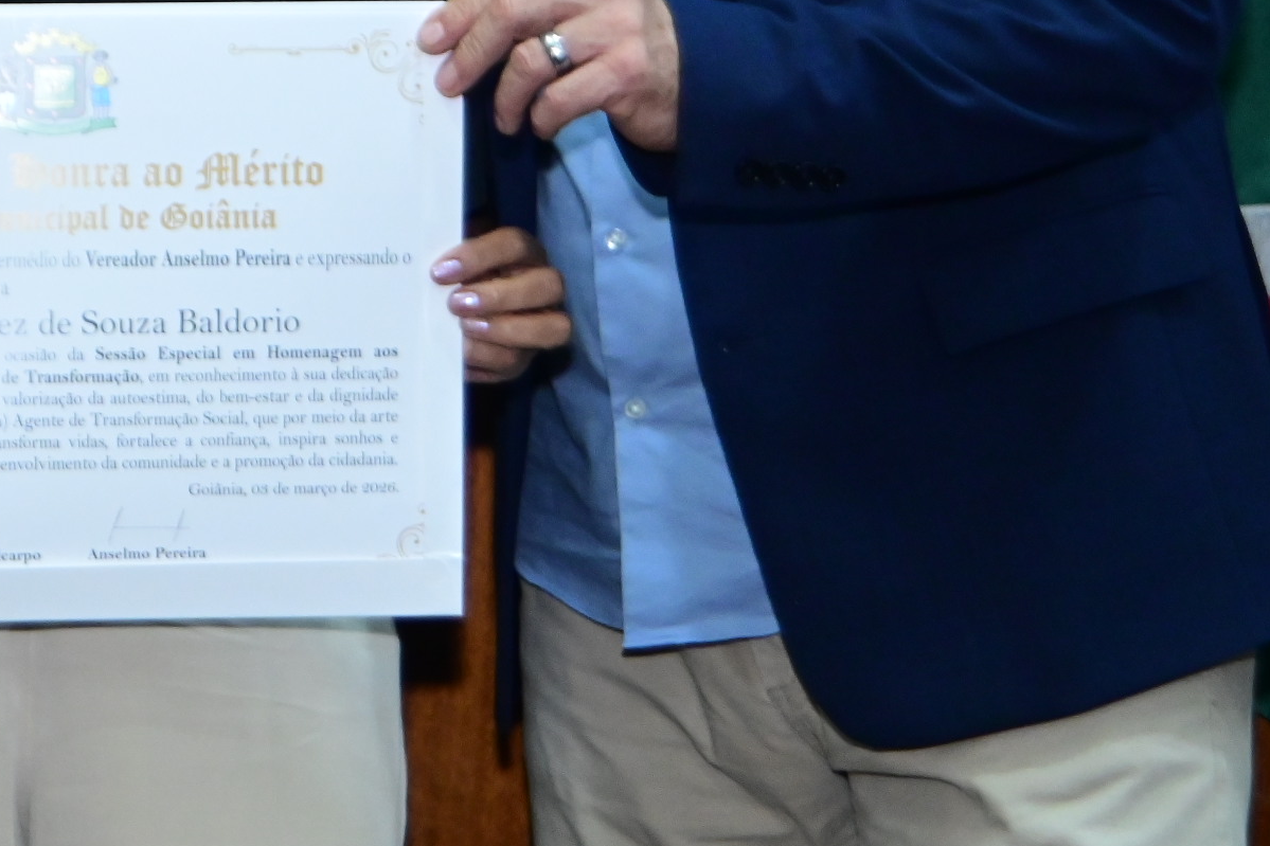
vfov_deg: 8.3
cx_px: -24
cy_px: -163
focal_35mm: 164
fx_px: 5784
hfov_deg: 12.4
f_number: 5.6
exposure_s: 1/250
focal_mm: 65
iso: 5000
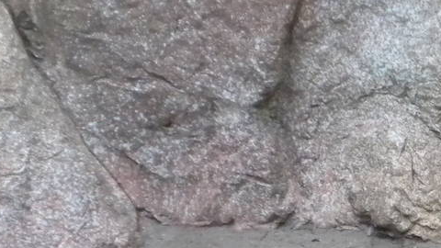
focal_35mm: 189
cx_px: 620
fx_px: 2210
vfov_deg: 6.3
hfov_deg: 11.0
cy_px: 447
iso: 405
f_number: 4.3
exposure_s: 1/146
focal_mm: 9.1
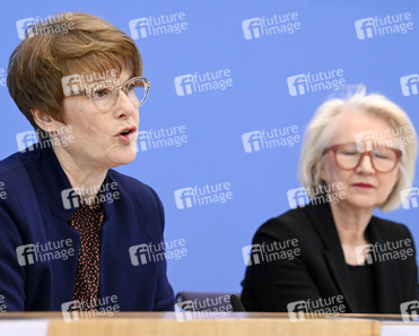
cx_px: 173
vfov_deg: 10.0
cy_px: 167
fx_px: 1910
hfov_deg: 12.5
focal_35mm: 154
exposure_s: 1/500
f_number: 6.3
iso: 4000
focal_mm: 135
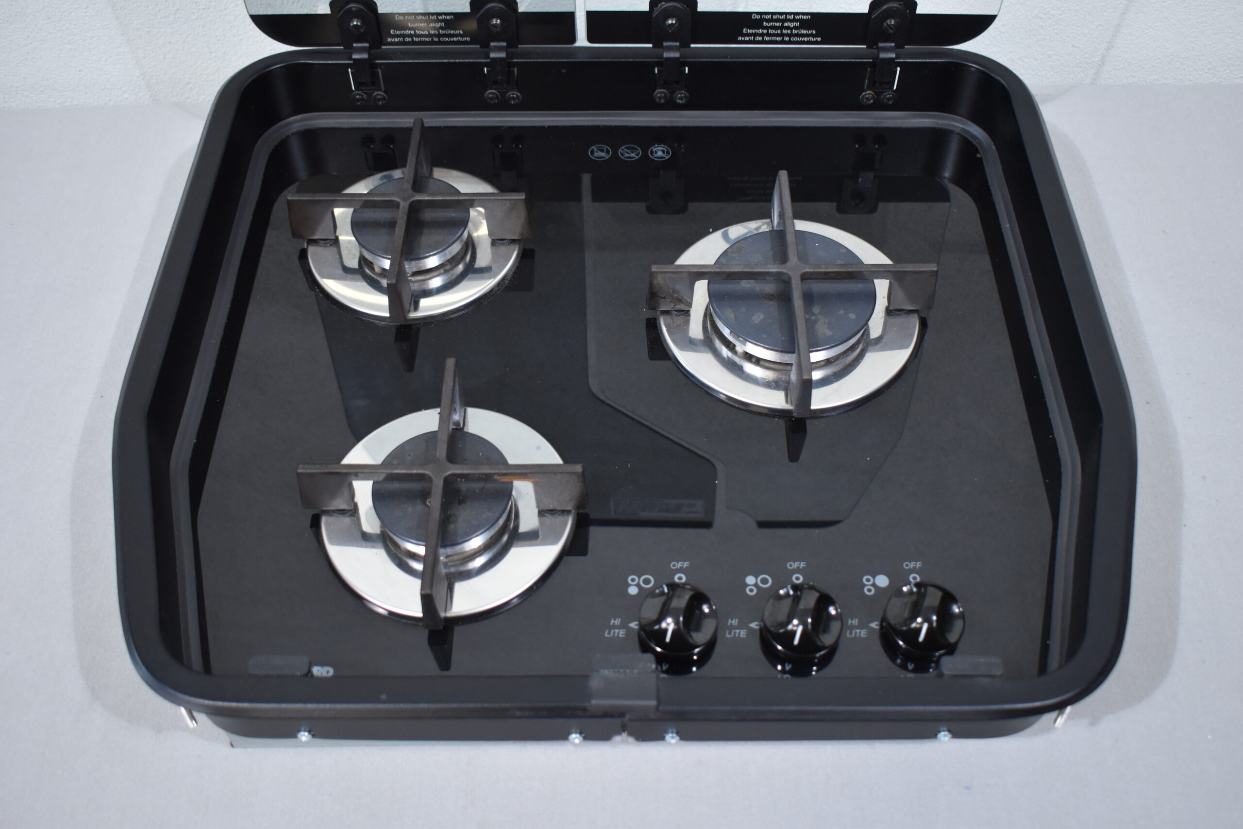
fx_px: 1295
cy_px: 414
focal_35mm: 38
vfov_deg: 35.5
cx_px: 622
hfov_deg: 51.3
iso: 800
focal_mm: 25
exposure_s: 1/125
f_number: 4
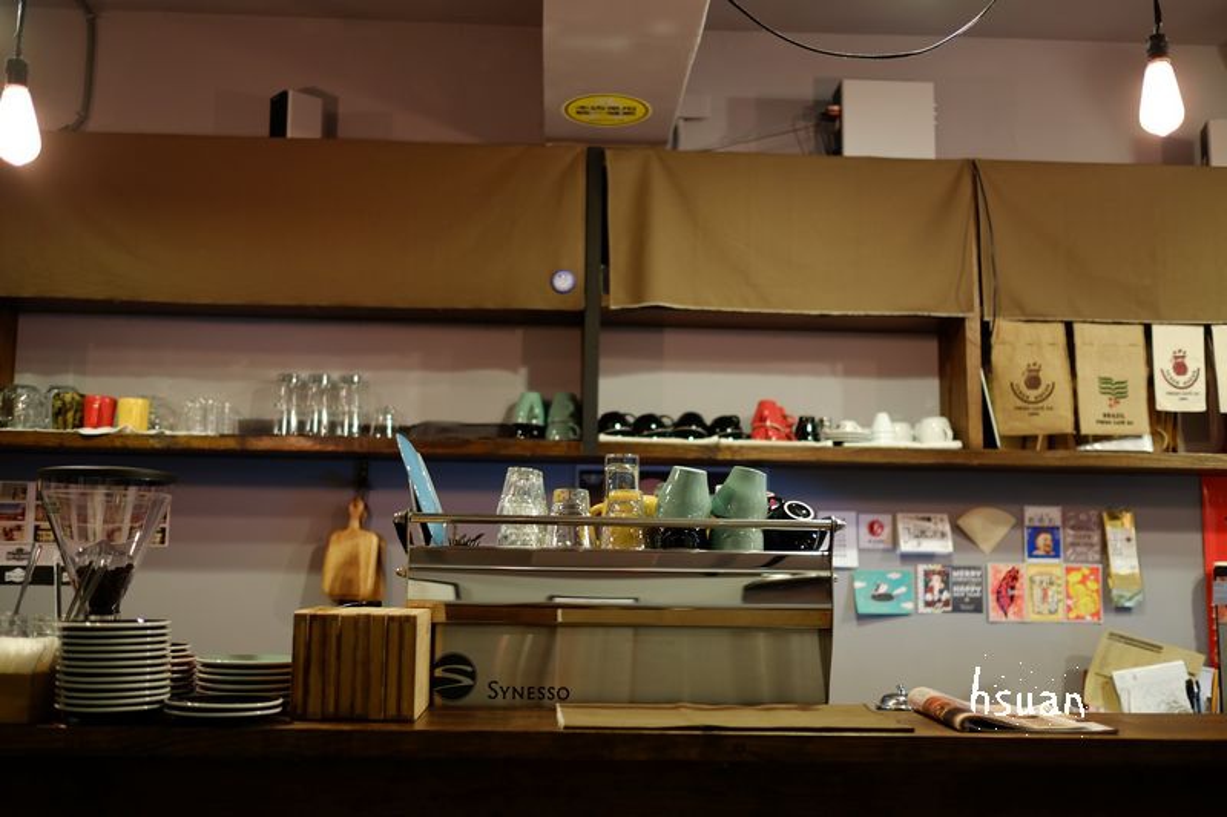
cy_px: 408
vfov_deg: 37.8
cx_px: 614
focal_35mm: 35
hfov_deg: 54.4
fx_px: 1193
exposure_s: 1/15
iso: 320
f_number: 1.4
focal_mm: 23
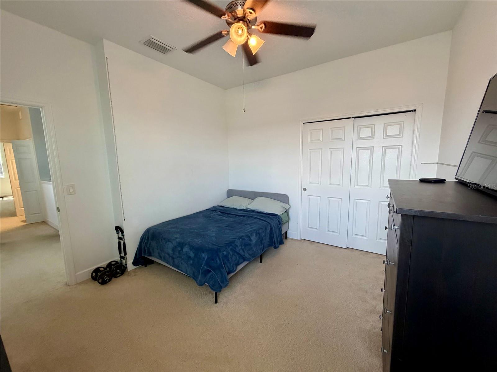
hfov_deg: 102.1
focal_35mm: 14
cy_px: 186
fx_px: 201
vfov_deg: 85.7
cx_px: 248
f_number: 2.2
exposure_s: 1/120
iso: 320
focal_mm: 2.22
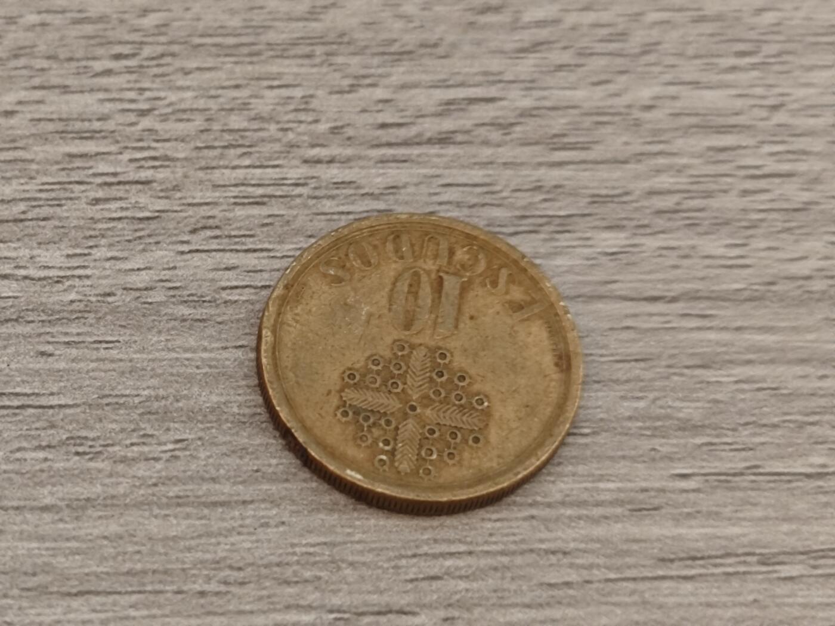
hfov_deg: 26.0
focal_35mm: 75
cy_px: 313
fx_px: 1809
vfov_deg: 19.6
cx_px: 418
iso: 640
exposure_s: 1/37.5
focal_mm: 8.7
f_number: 1.9
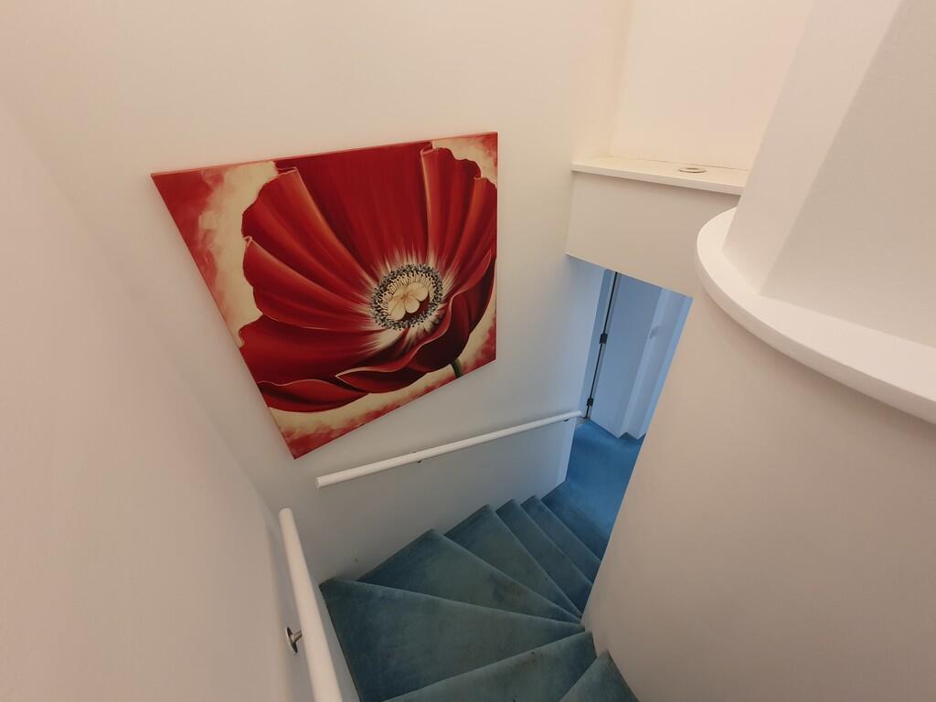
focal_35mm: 13
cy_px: 351
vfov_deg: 89.9
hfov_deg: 106.2
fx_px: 352
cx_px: 468
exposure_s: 1/50
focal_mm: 1.8
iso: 100
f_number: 2.2
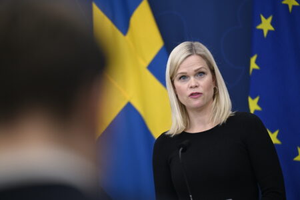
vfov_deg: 6.9
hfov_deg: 10.3
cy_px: 100
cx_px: 150
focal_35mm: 200
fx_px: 1667
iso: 800
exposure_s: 1/250
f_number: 2.8
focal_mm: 200
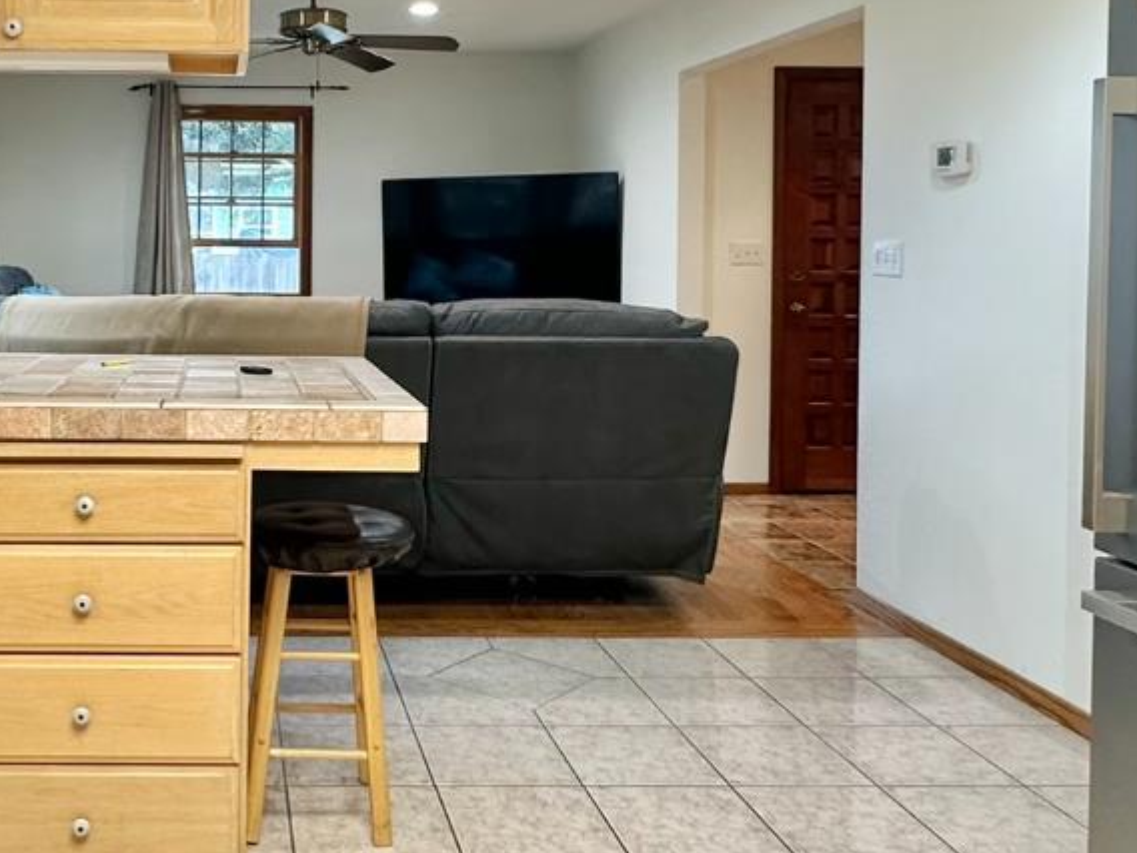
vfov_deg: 38.0
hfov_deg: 47.7
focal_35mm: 37
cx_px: 244
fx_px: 1215
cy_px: 253
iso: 200
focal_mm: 2.22
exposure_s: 1/60
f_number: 2.2
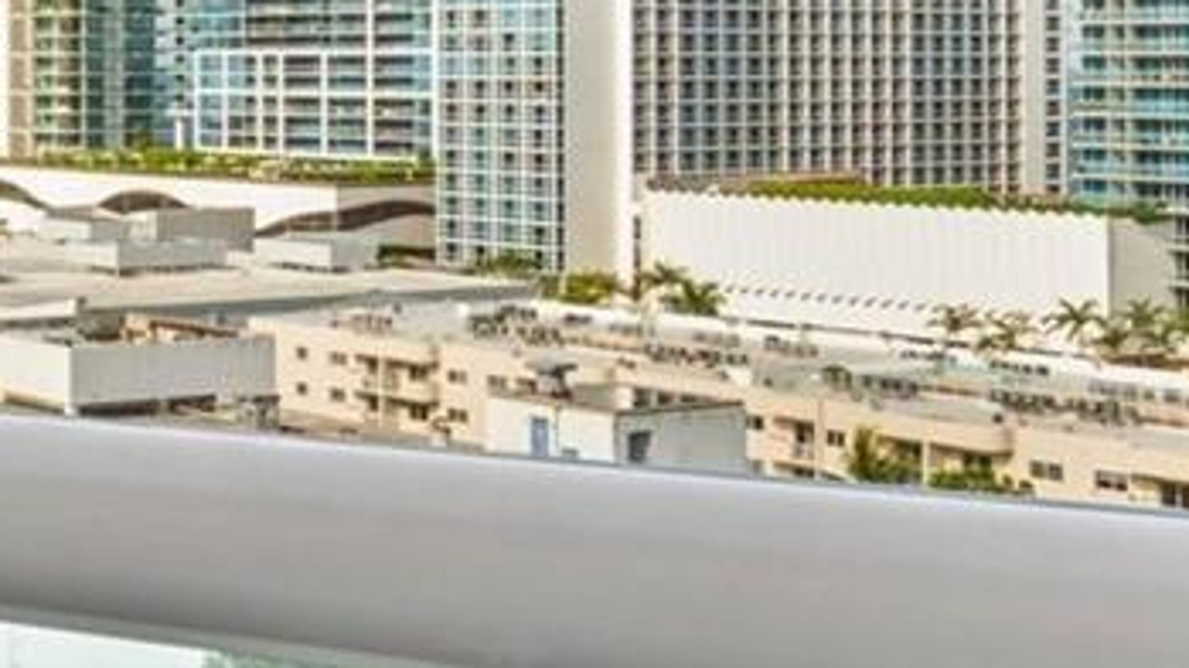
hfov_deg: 24.8
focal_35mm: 72
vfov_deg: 16.4
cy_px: -17
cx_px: -426
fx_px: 2269
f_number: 11
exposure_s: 1/10
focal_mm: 10
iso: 250
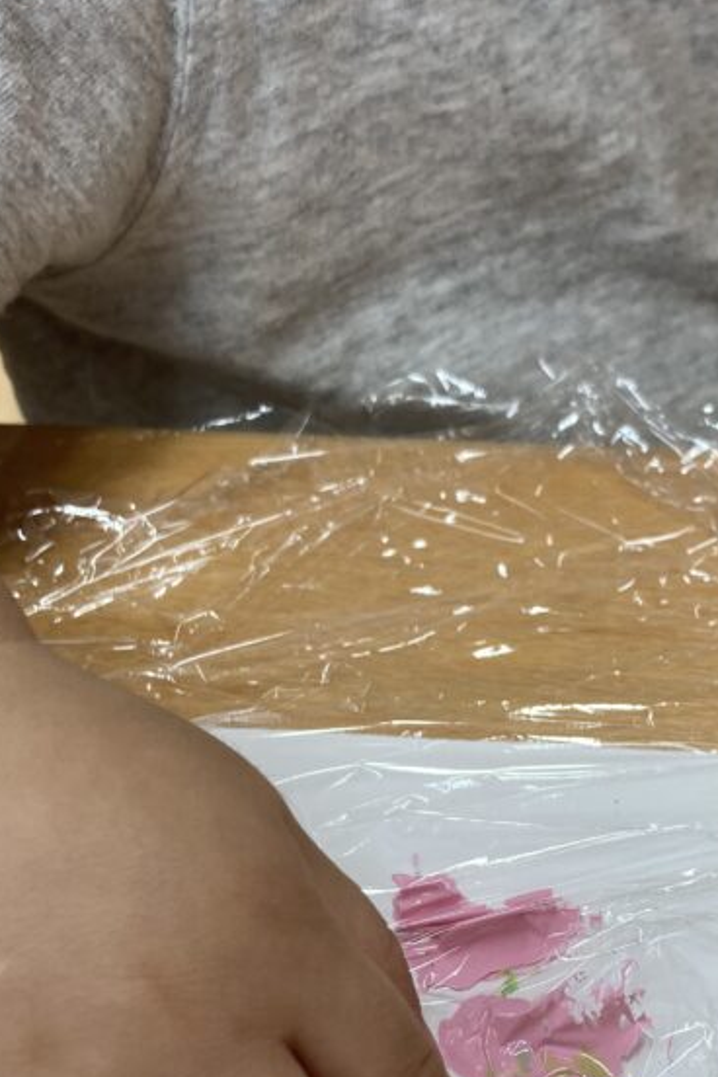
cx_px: 517
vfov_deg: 36.1
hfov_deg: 24.8
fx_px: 1615
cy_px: 790
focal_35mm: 54
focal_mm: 3.99
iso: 40
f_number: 1.8
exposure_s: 1/100
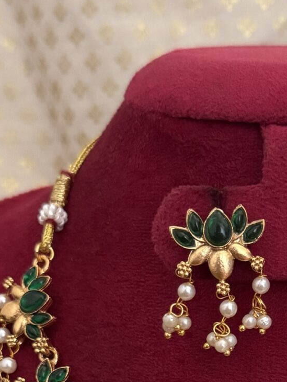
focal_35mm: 84
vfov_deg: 22.1
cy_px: 413
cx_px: 274
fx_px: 928
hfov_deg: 17.3
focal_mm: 6.76
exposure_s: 1/60
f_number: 1.78
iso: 800
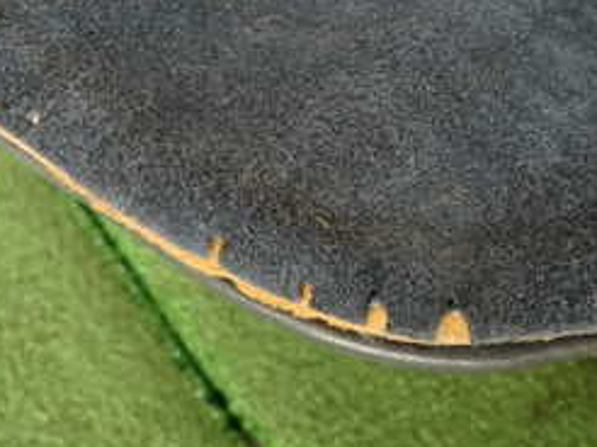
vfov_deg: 23.7
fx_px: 1051
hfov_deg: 31.5
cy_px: 112
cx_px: 383
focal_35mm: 61
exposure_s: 1/30
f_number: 2
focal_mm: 4.5
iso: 250
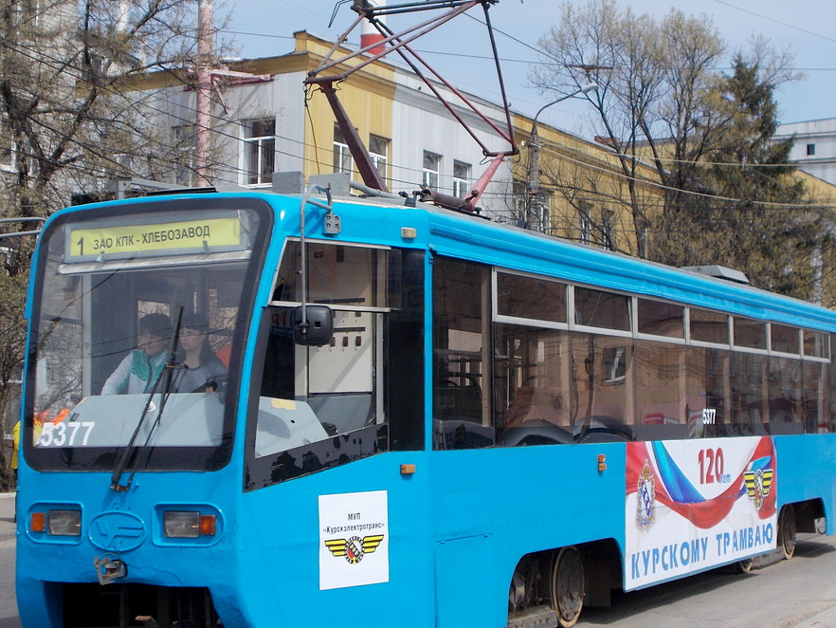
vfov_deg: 21.6
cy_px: 312
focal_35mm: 68
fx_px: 1643
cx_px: 424
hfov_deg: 28.6
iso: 80
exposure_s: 1/100
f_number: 11.3
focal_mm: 9
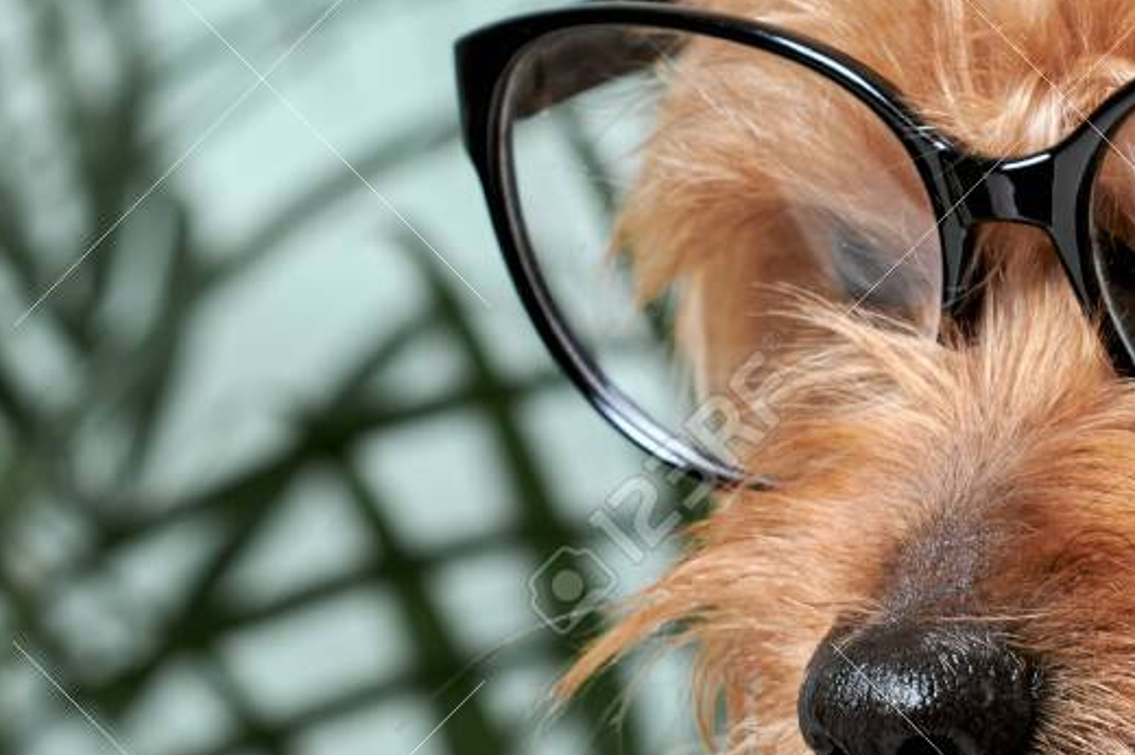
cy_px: 406
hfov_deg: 8.1
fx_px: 8034
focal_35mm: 255
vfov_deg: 5.4
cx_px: 1063
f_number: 8
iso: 500
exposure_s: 1/160
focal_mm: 85
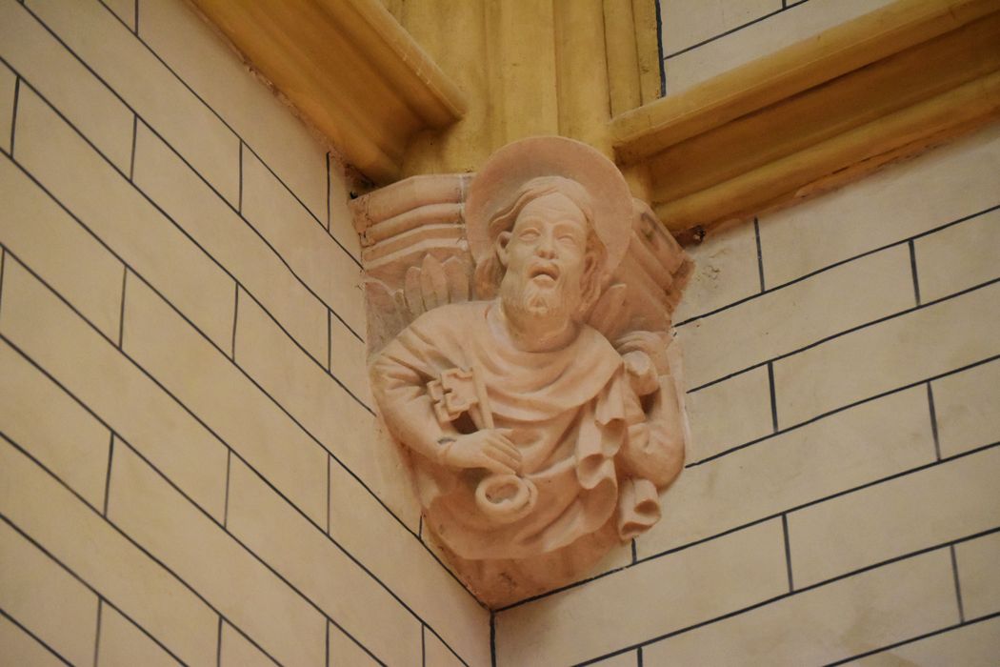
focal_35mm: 117
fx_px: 3250
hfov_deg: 17.5
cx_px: 500
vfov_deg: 11.7
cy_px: 334
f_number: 4.5
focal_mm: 78
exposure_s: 1/125
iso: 4500
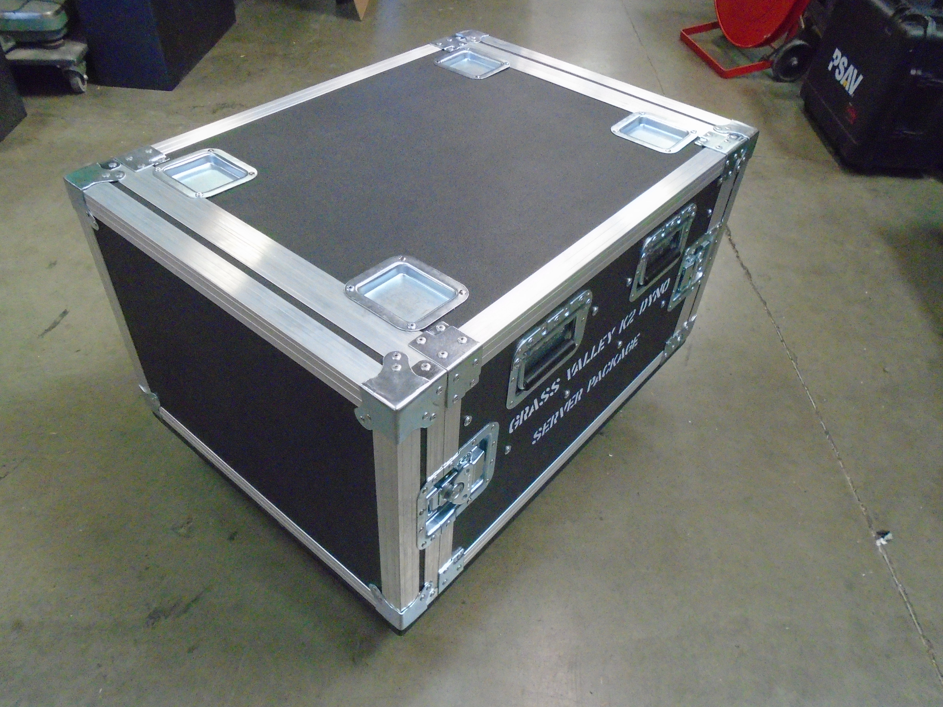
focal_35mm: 26
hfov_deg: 67.3
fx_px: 708
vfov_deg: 53.1
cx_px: 472
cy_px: 354
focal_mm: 4.6
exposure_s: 1/80
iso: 800
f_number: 3.2
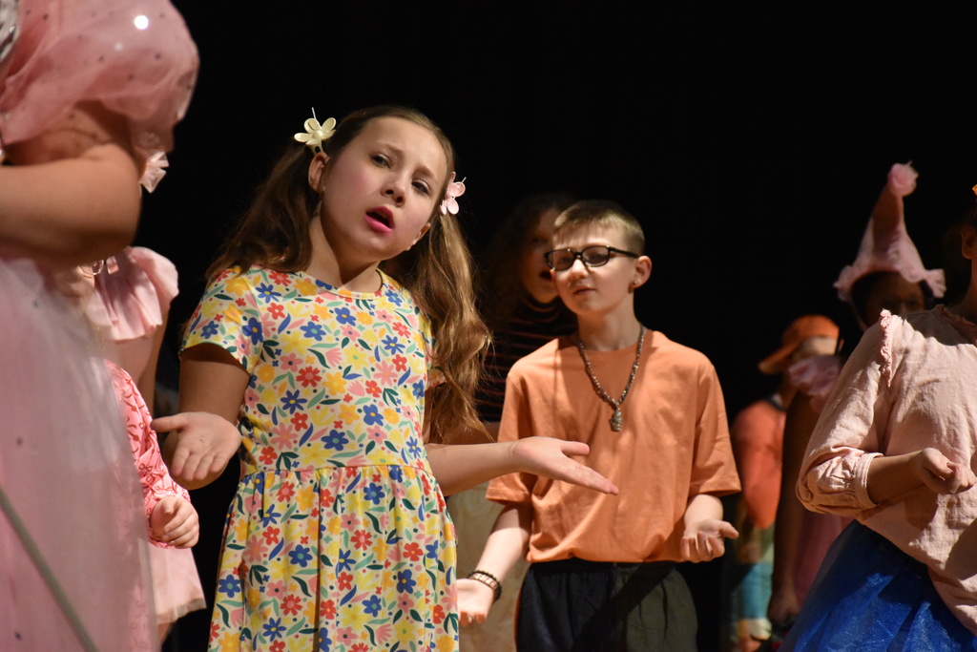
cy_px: 326
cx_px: 488
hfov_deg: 13.0
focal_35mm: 158
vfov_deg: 8.7
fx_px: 4275
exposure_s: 1/500
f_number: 5.6
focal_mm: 105
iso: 5000
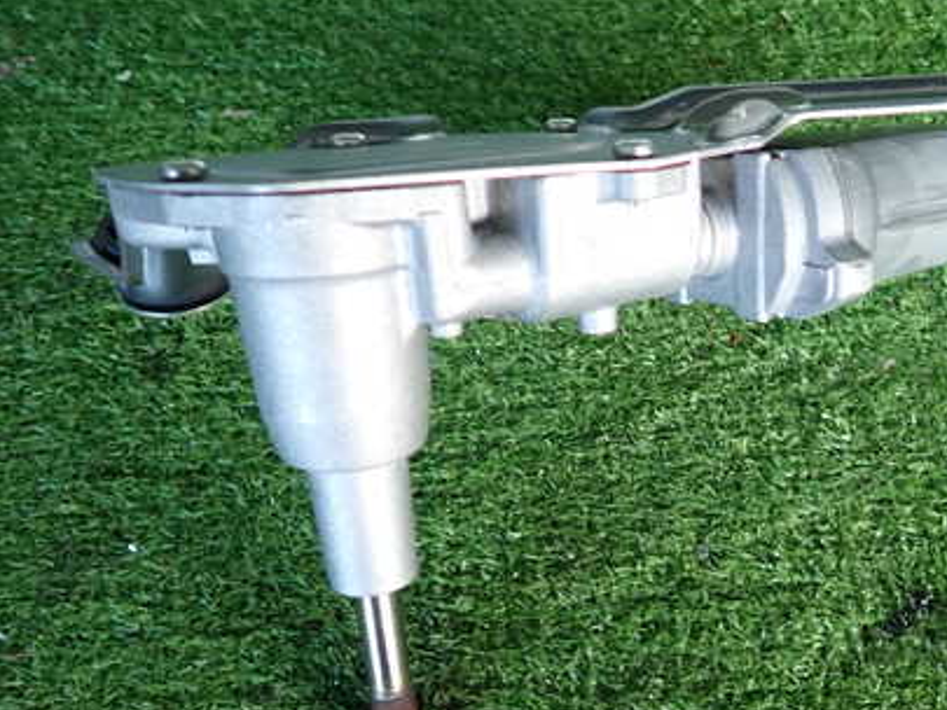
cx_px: 662
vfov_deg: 38.3
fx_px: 1013
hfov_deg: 48.9
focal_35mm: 37
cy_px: 462
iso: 200
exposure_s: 1/50
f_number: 2
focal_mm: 4.5
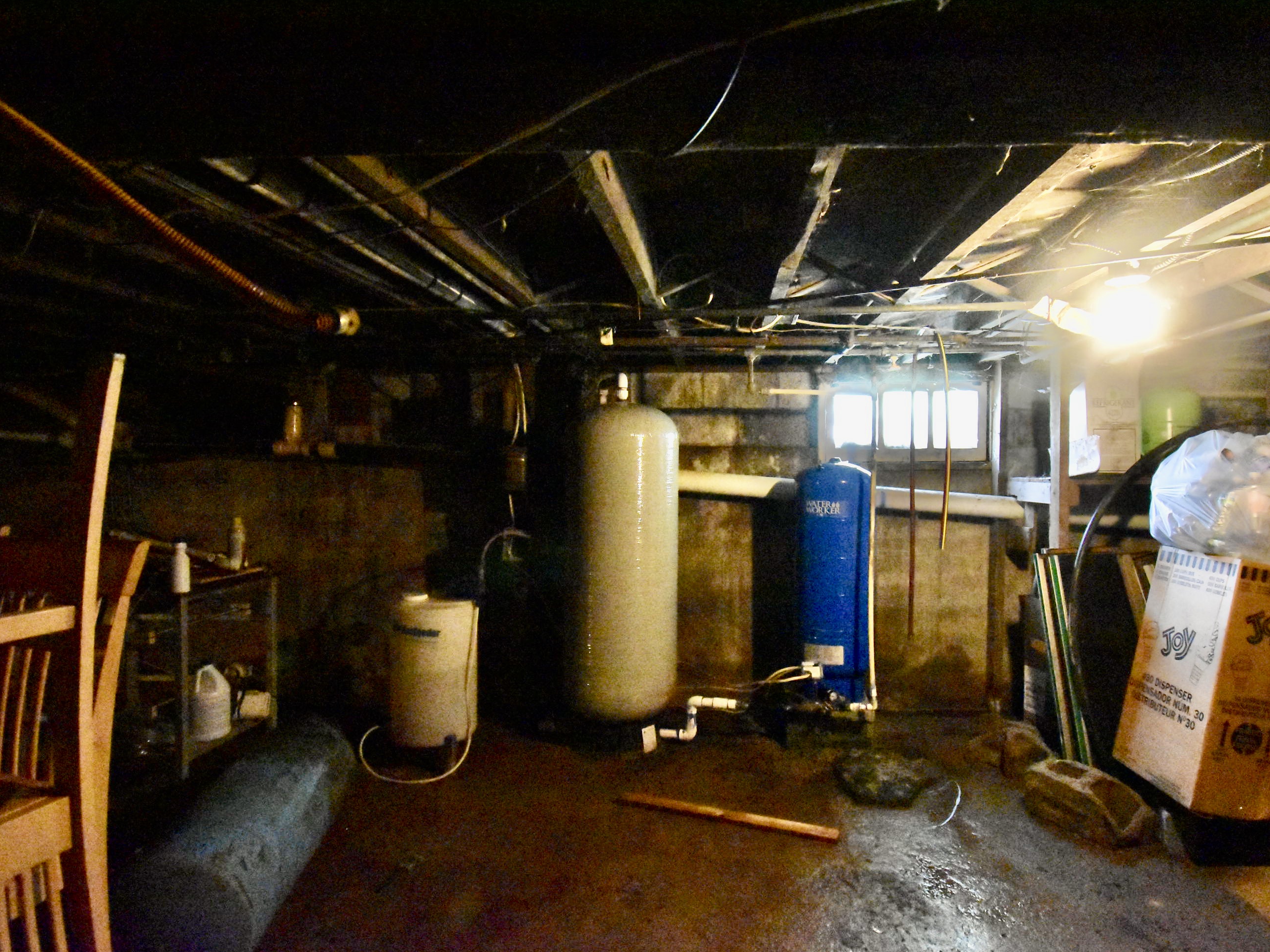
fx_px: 707
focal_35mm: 19
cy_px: 485
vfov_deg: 67.9
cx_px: 696
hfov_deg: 83.6
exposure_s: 1/80
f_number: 4.8
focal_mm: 11.5
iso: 12800
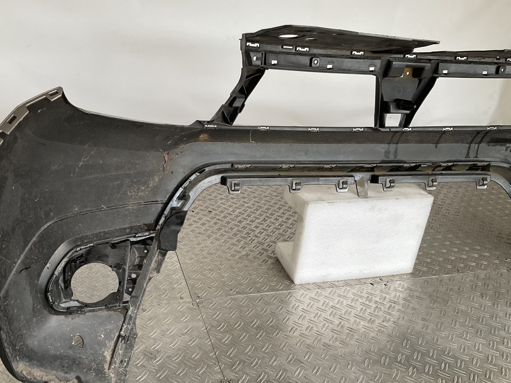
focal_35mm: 34
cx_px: 215
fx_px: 502
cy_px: 224
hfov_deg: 53.7
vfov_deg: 41.7
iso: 40
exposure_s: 1/100
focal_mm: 3
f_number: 1.8
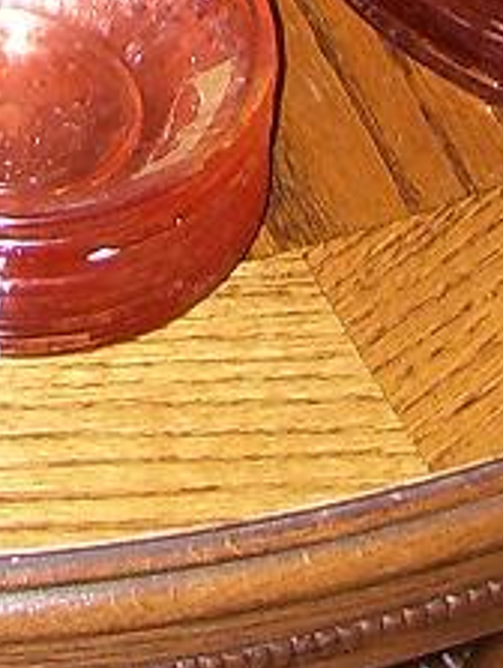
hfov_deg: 7.5
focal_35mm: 196
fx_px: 3787
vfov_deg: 8.6
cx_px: -183
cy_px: -1252
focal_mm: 5.6
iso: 80
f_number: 2.7
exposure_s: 1/60
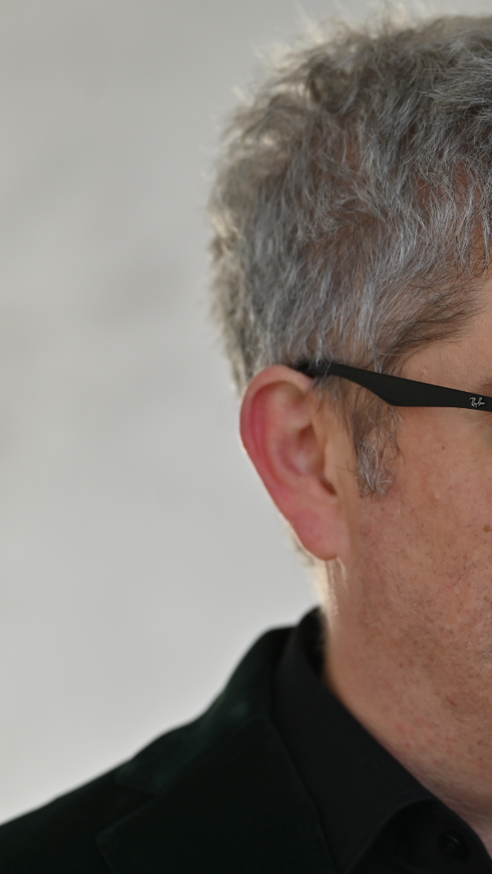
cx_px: 627
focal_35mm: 221
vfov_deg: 9.8
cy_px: 436
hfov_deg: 5.5
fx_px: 5124
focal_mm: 140
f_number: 3.5
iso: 125
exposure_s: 1/200
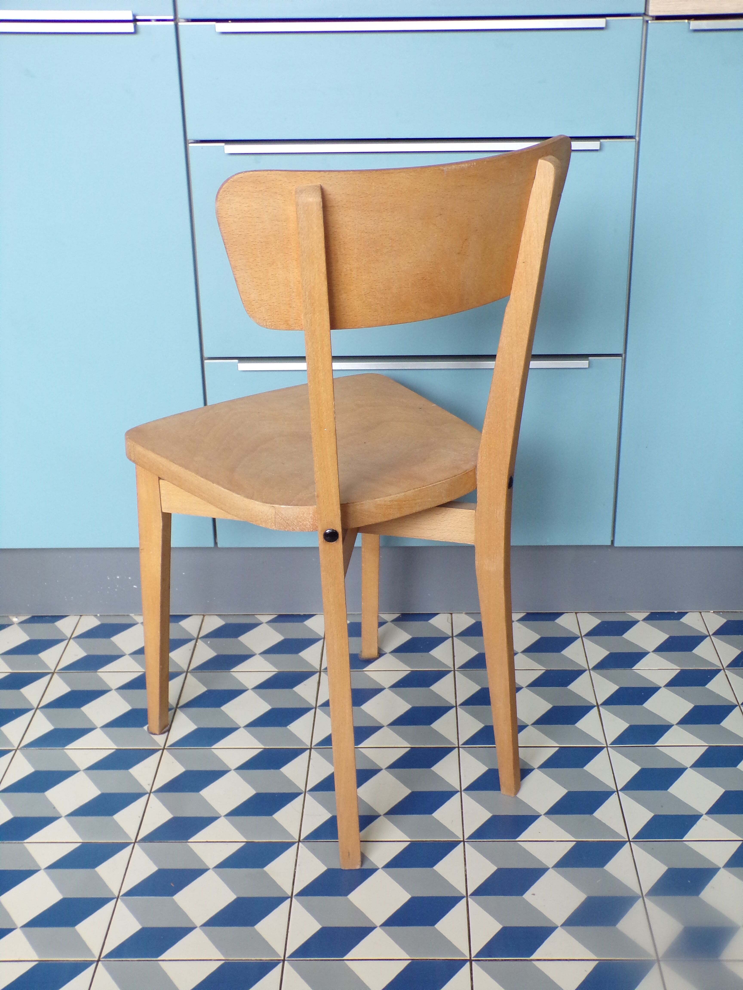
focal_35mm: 42
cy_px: 495
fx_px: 1202
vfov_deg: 44.8
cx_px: 372
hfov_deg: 34.3
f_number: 3.4
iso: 200
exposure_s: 1/20
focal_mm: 7.6
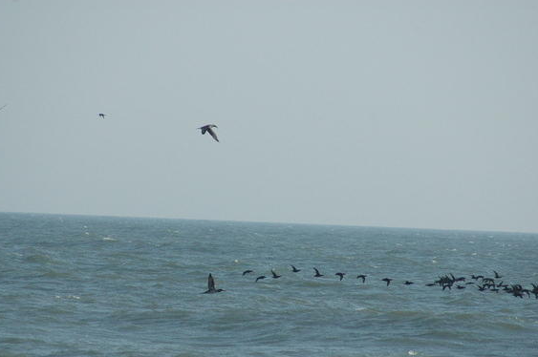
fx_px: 7643
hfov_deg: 4.0
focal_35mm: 512
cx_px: 265
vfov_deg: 2.7
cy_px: 201
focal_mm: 300
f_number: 8
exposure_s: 1/4000
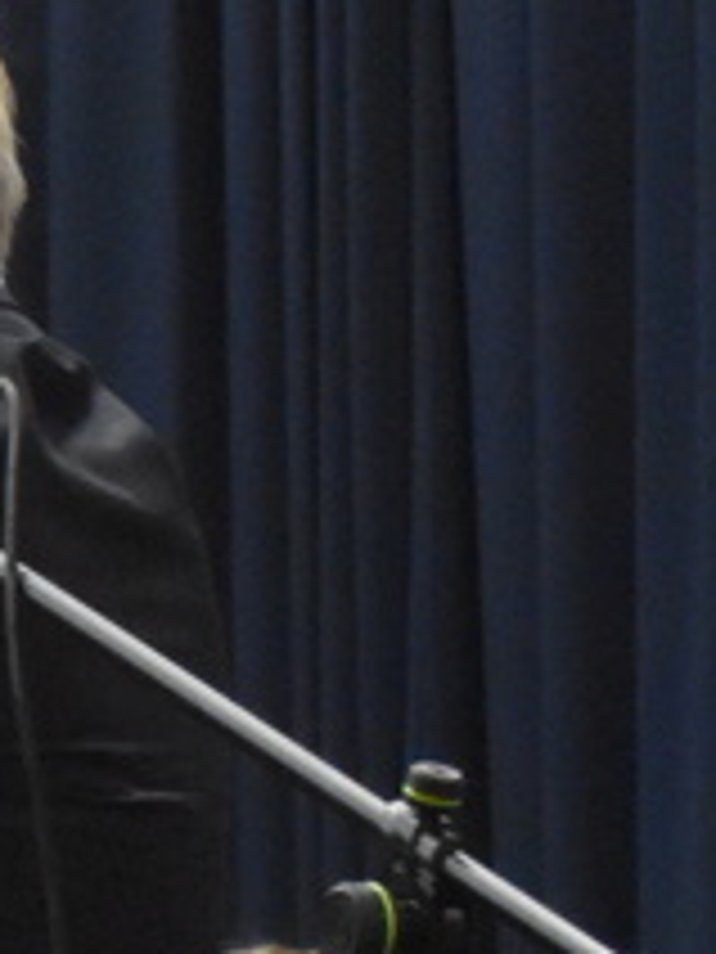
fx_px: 9018
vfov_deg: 6.0
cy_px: 1386
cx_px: -1112
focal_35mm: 327
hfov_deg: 4.4
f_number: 4.8
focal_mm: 32
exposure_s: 1/200
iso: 3200
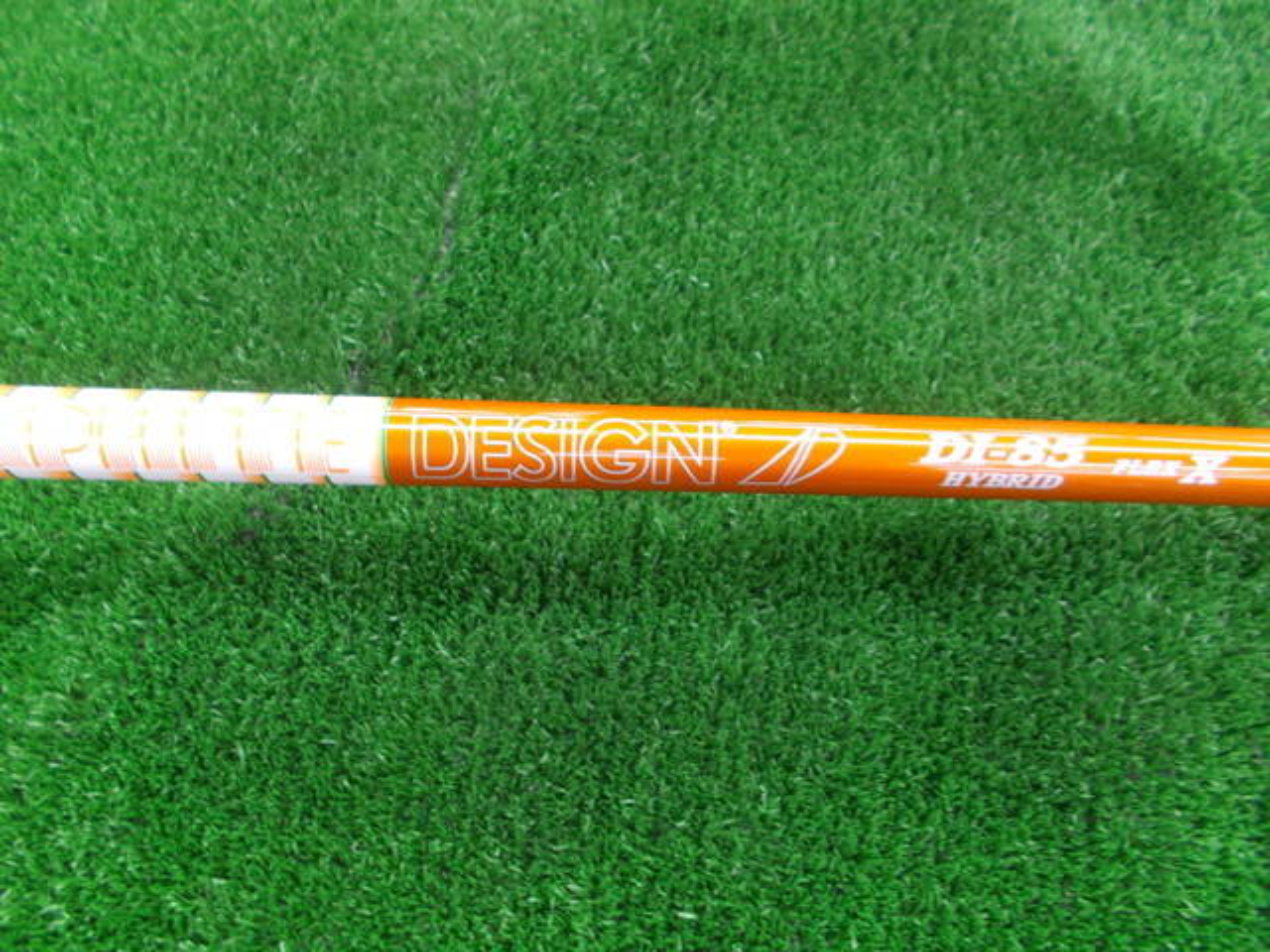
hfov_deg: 67.3
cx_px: 635
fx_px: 954
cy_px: 476
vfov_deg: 53.1
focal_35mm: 26
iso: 200
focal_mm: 4.6
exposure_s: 1/25
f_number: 3.2
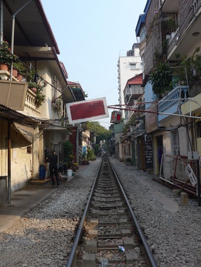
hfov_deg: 48.2
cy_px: 134
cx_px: 100
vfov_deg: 61.7
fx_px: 225
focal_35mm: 29
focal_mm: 6
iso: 80
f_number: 2.8
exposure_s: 1/800
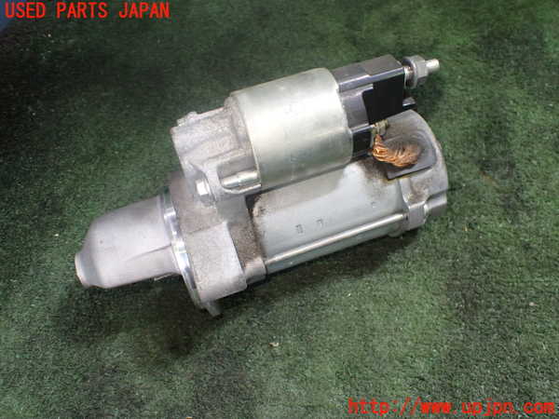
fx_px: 484
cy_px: 210
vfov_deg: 46.8
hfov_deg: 60.0
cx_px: 280
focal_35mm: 30
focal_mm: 5.4
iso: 800
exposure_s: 1/100
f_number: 2.3
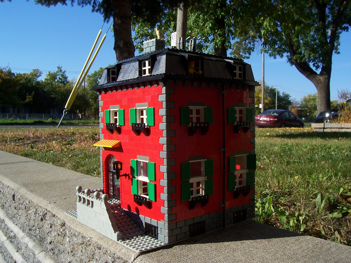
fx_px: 345
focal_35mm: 34
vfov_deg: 41.8
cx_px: 176
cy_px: 132
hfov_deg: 54.0
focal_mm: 5.6
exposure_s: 1/350
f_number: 5.6
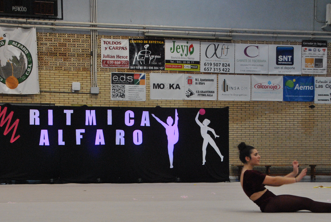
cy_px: 162
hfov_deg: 22.8
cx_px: 179
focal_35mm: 89
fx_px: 819
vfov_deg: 15.3
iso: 800
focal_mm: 38
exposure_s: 1/160
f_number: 6.3
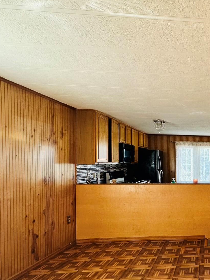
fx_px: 210
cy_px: 171
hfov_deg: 42.9
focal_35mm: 26
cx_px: 224
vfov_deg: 66.5
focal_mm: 2.22
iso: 100
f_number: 2.2
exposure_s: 1/99
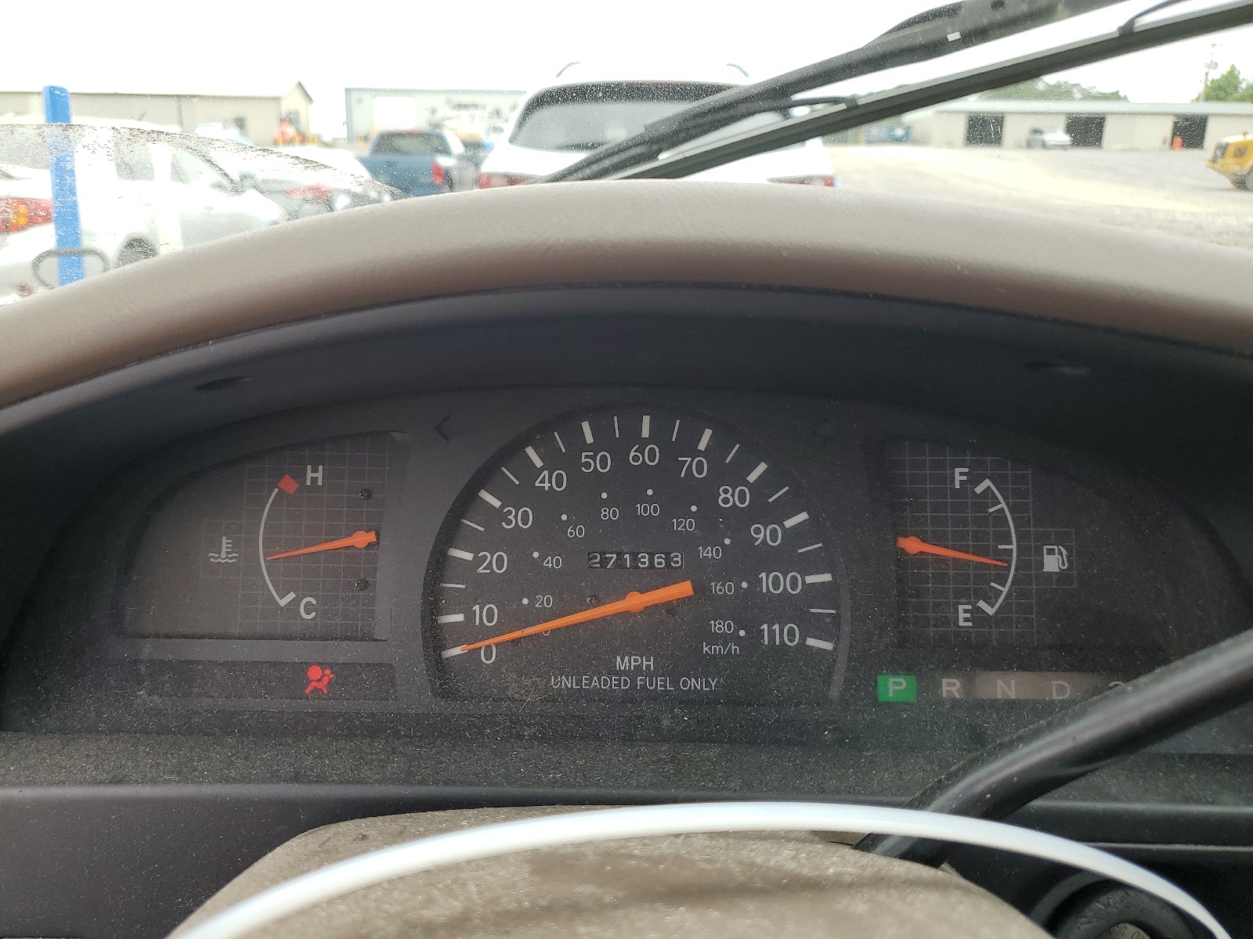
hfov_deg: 67.3
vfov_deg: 53.1
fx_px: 941
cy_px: 470
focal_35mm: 26
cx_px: 626
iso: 50
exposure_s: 1/357
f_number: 1.5
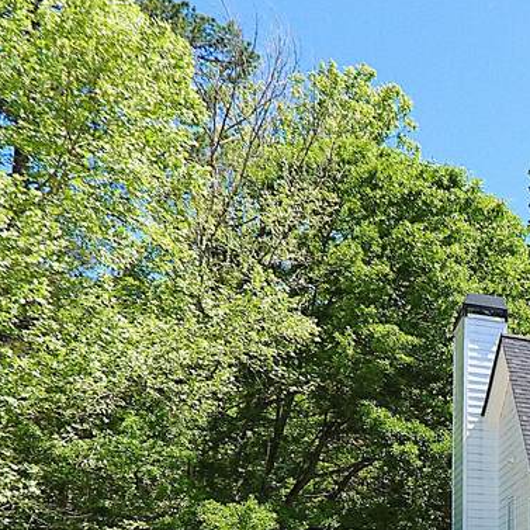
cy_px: 620
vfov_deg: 25.9
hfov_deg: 21.8
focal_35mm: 60
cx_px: 872
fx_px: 1039
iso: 100
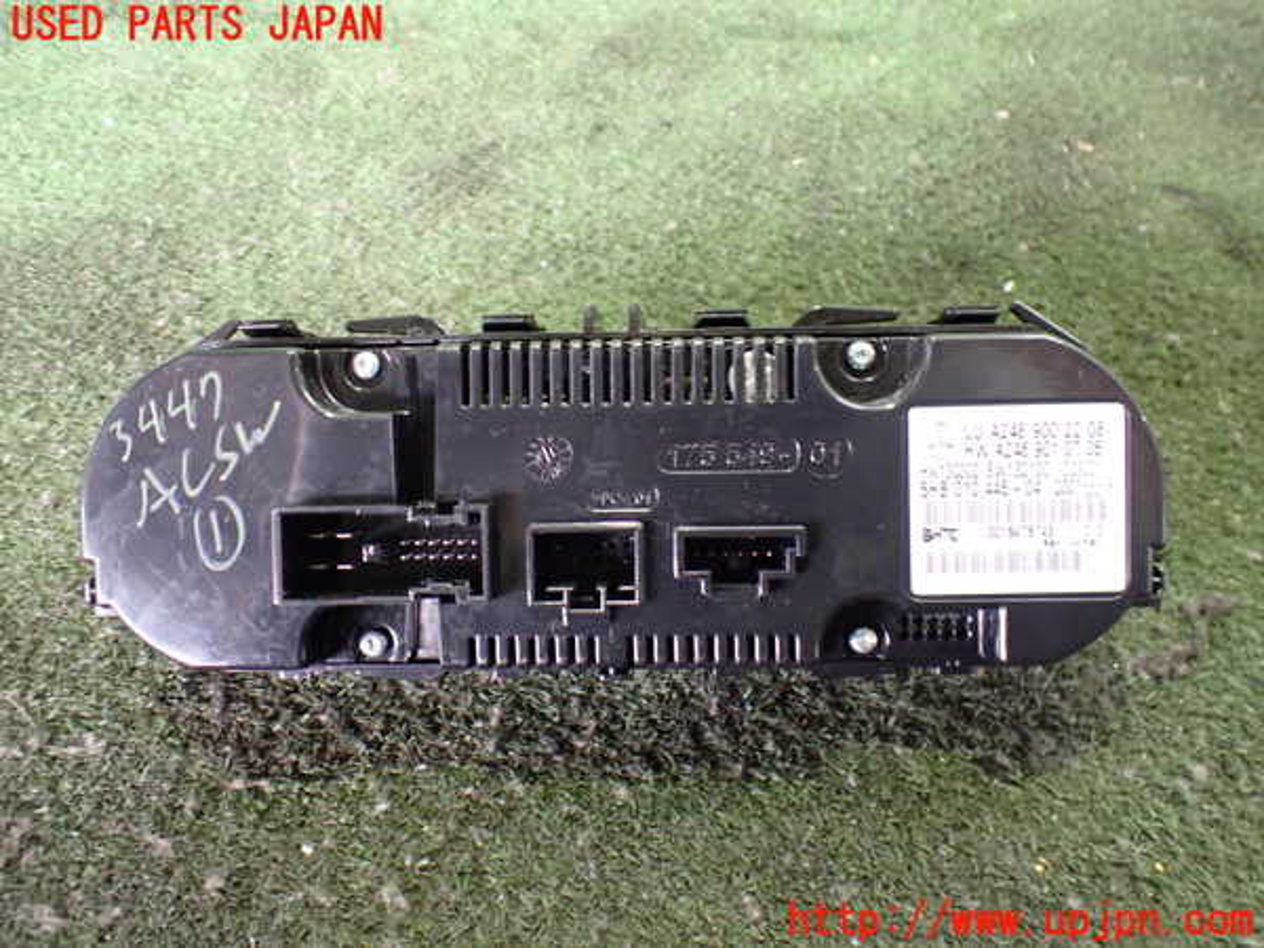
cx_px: 632
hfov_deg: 60.0
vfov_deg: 46.8
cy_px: 474
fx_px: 1095
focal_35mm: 30
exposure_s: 1/30
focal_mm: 5.4
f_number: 2.3
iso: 800
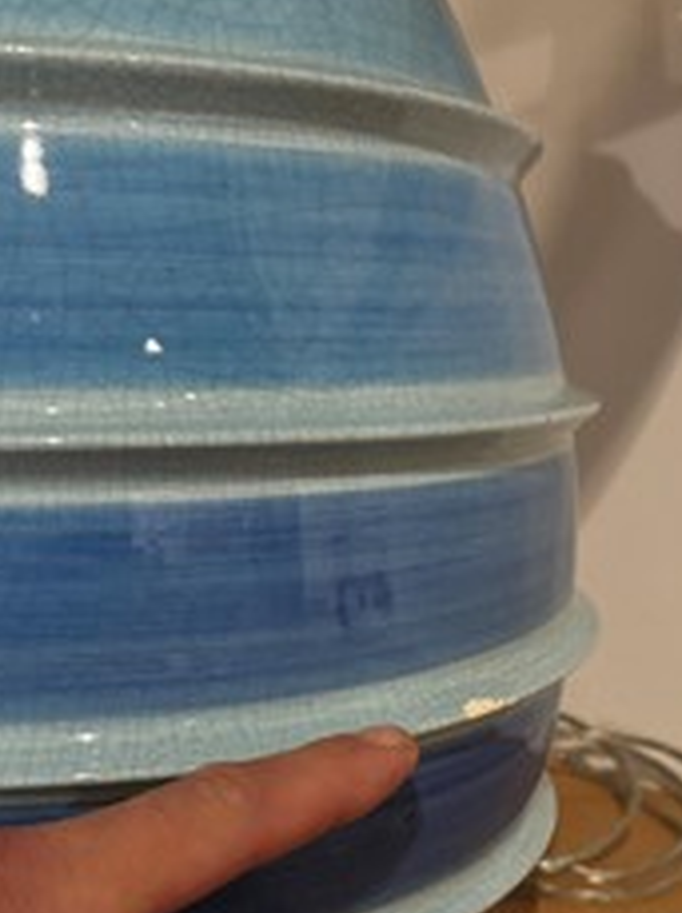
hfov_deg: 33.6
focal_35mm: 42
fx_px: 1106
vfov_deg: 42.9
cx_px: 507
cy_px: 722
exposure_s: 1/33
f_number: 1.78
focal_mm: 6.76
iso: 1000
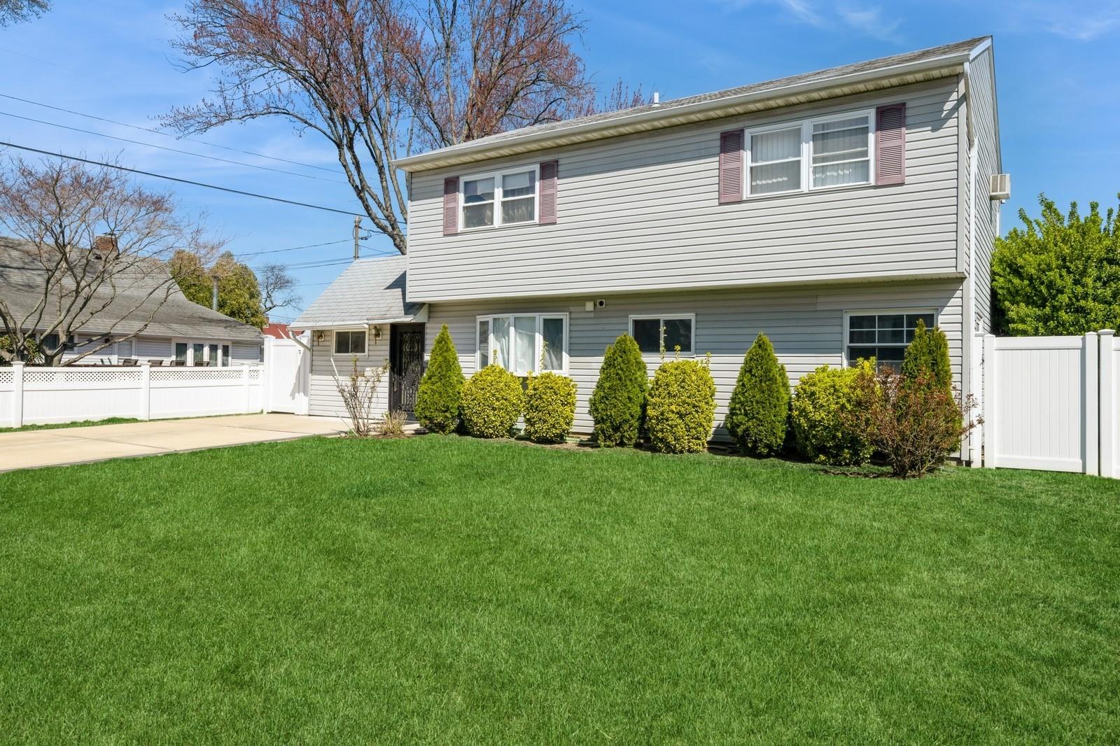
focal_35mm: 24
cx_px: 560
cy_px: 373
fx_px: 746
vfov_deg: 53.1
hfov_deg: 73.8
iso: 400
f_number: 11
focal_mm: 24
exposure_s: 1/800
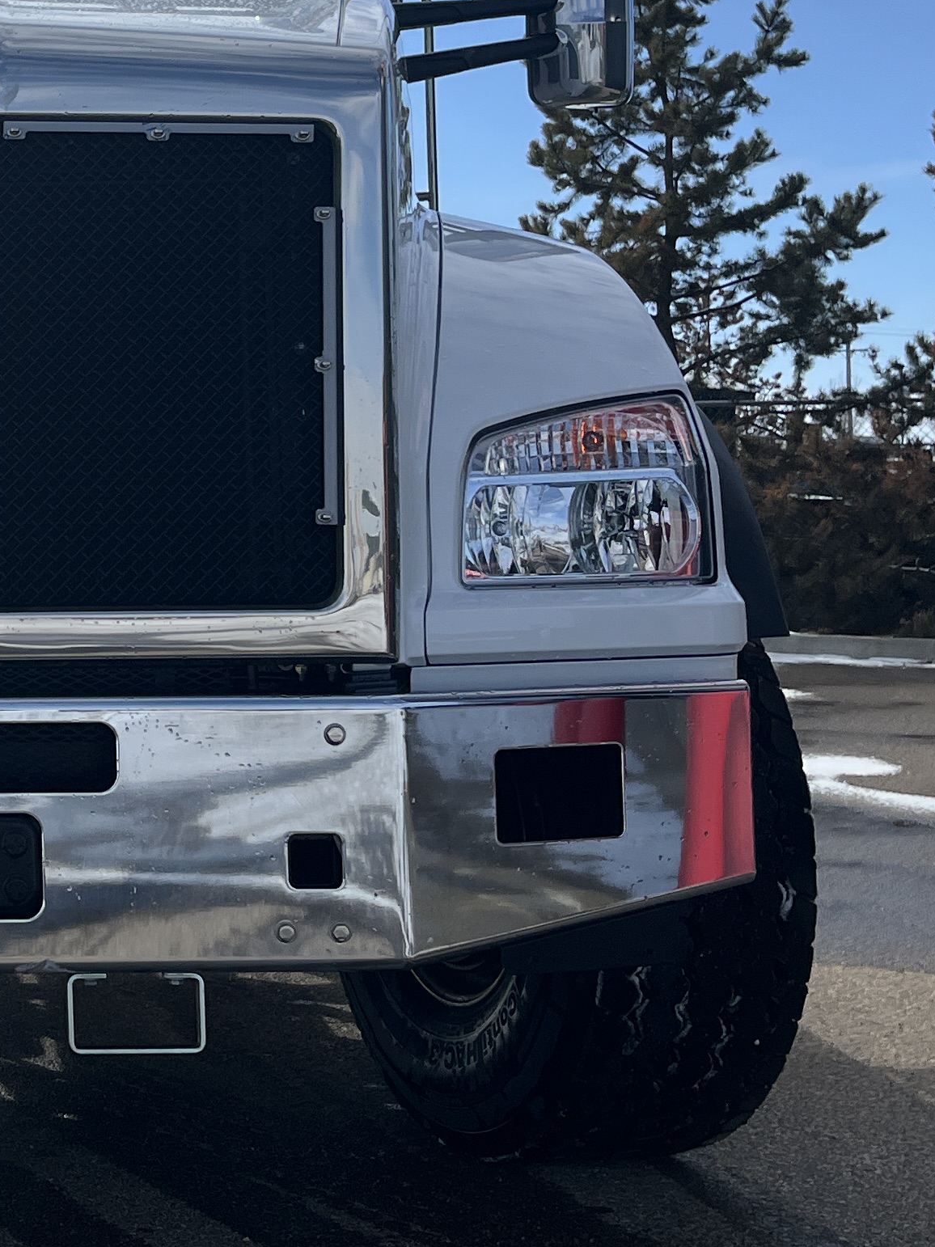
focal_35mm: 68
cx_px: -136
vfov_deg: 28.3
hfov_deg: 20.4
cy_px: 362
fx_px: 2450
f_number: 1.6
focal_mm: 5.1
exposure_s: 1/9091
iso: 50
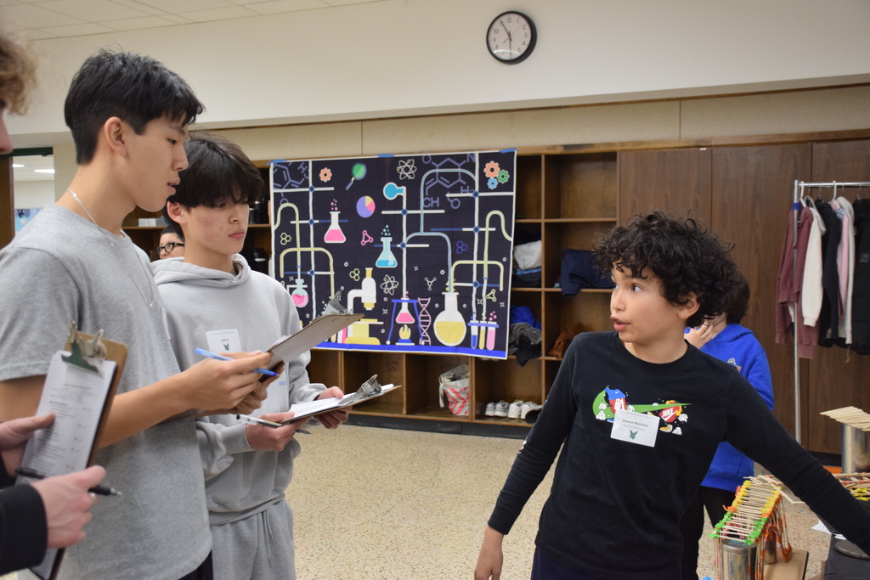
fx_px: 943
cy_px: 290
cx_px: 435
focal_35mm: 39
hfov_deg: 49.5
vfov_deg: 34.2
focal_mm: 26
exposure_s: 1/60
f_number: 3.8
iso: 1250
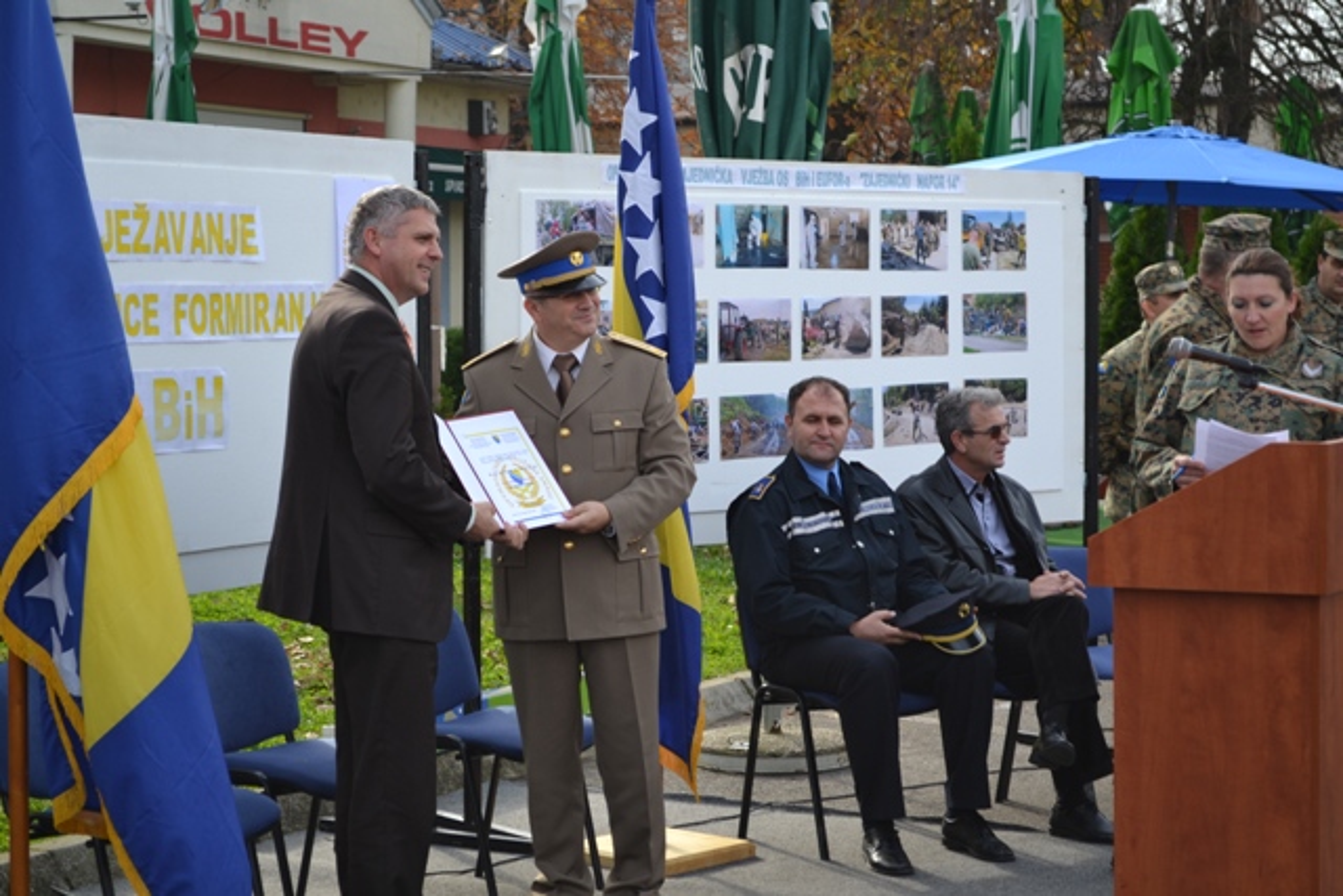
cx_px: 672
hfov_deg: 28.1
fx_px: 2686
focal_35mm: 72
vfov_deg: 18.9
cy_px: 448
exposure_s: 1/125
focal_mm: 48
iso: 100
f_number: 5.6
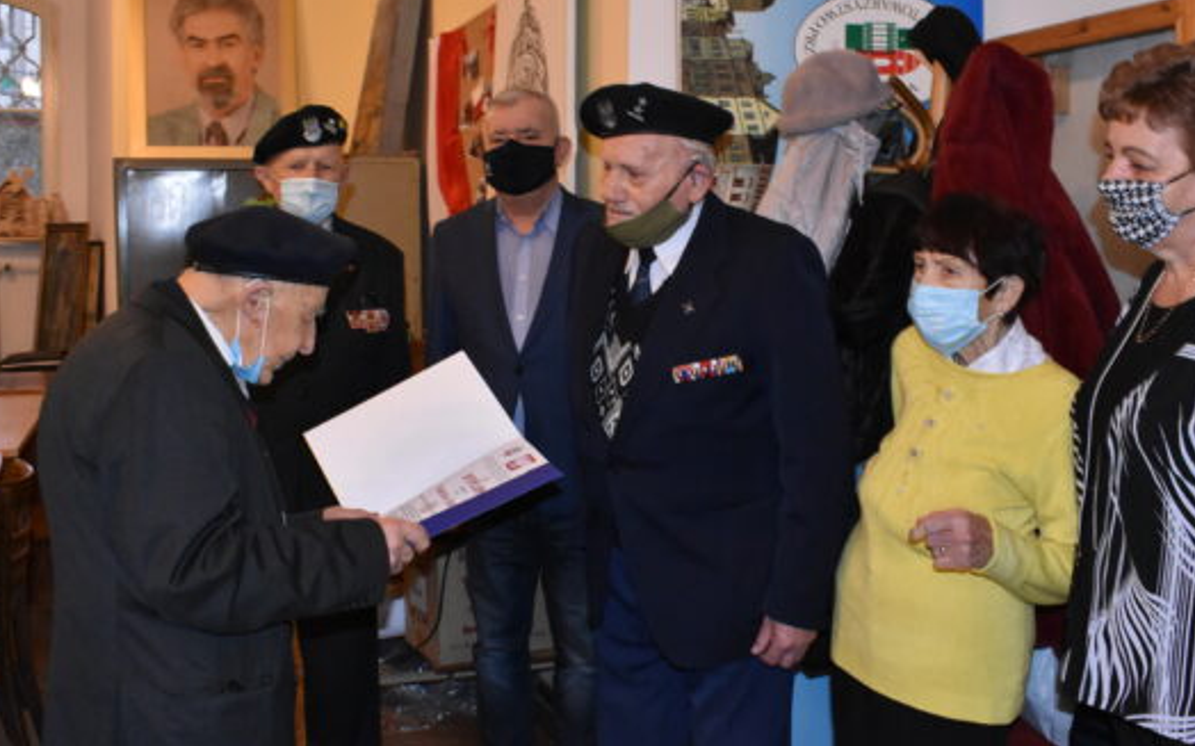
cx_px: 575
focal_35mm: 39
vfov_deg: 33.0
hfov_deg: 50.8
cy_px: 315
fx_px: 1257
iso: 4000
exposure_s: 1/100
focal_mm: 21
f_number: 7.1
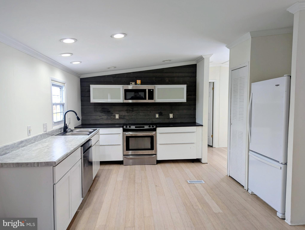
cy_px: 115
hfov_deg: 71.5
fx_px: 212
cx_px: 152
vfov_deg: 56.9
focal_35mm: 24
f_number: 1.85
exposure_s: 1/60
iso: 57
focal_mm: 6.81
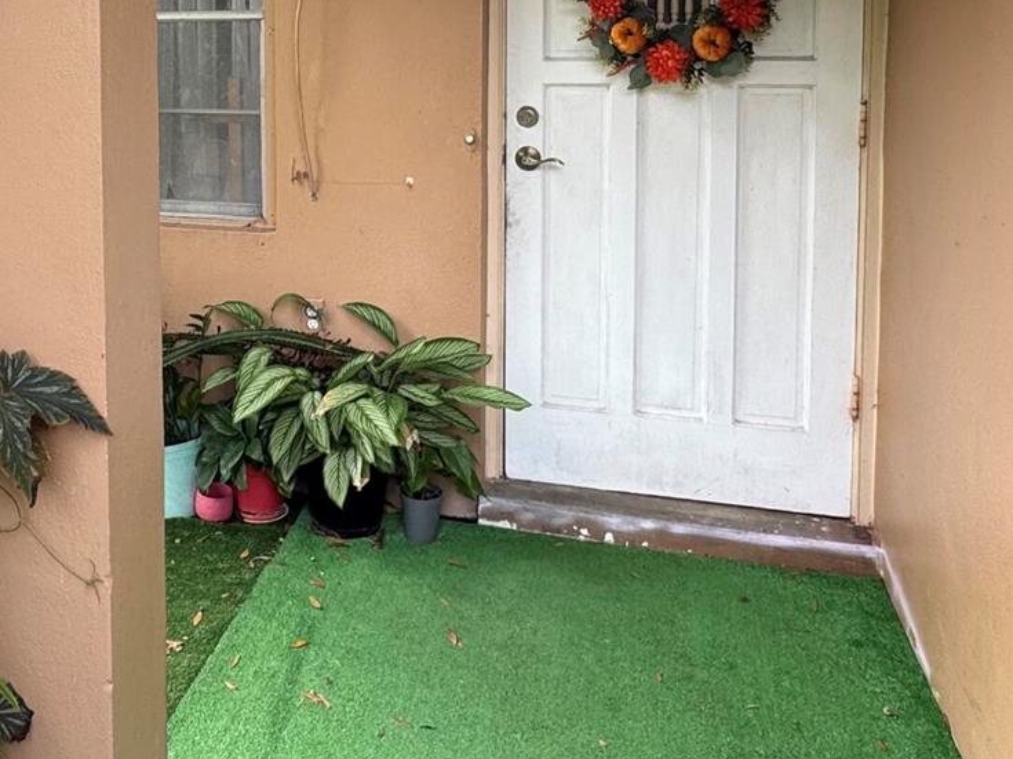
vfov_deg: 35.1
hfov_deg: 45.7
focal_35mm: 39
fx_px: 1141
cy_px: 102
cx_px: 221
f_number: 2.2
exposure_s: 1/116
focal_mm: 2.22
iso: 40
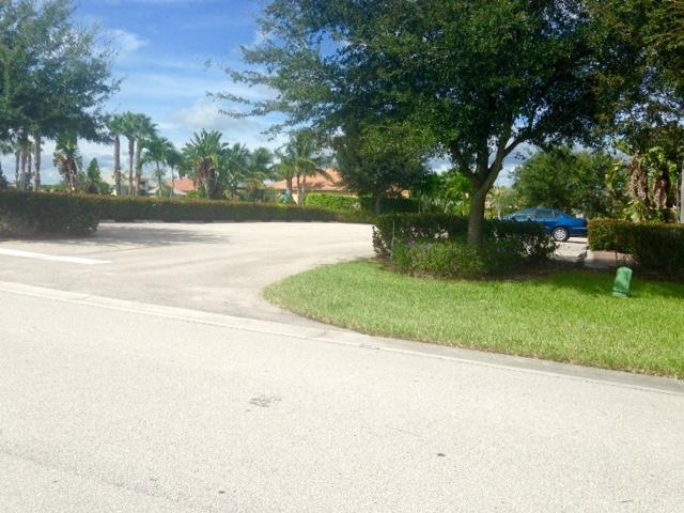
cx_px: 342
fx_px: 652
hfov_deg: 55.4
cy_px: 256
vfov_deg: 42.9
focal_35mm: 33
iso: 50
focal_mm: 4.12
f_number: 2.4
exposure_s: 1/1808
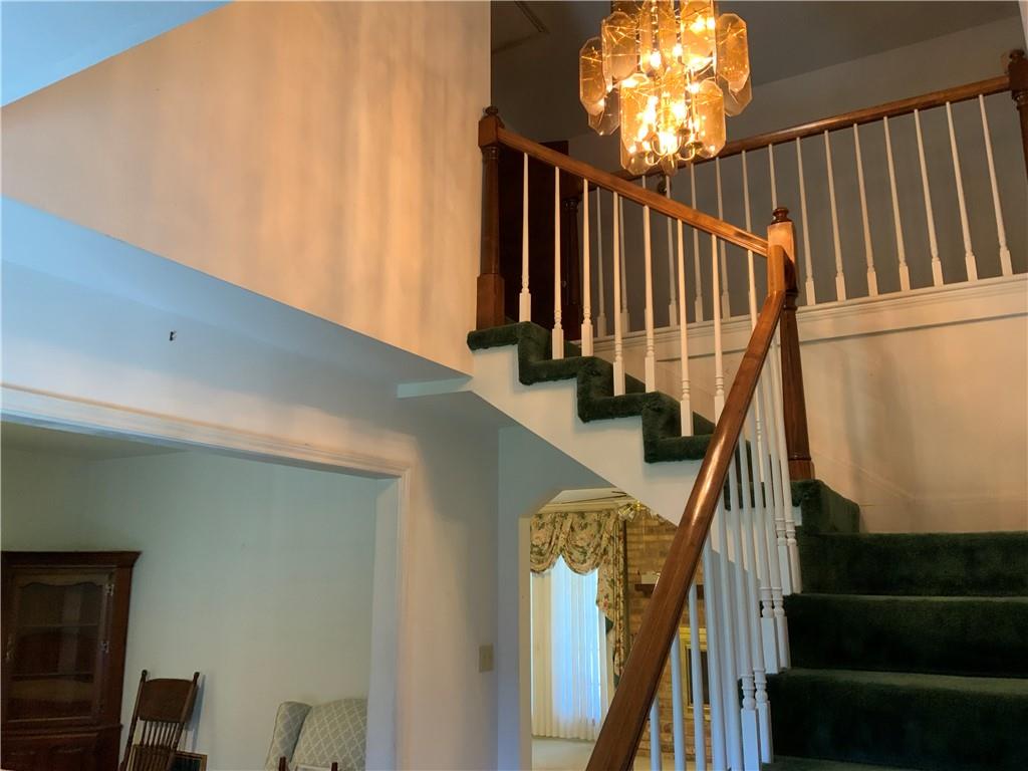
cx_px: 514
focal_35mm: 29
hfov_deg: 61.7
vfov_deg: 48.2
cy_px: 386
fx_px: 861
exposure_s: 1/60
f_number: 1.8
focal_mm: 3
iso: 160
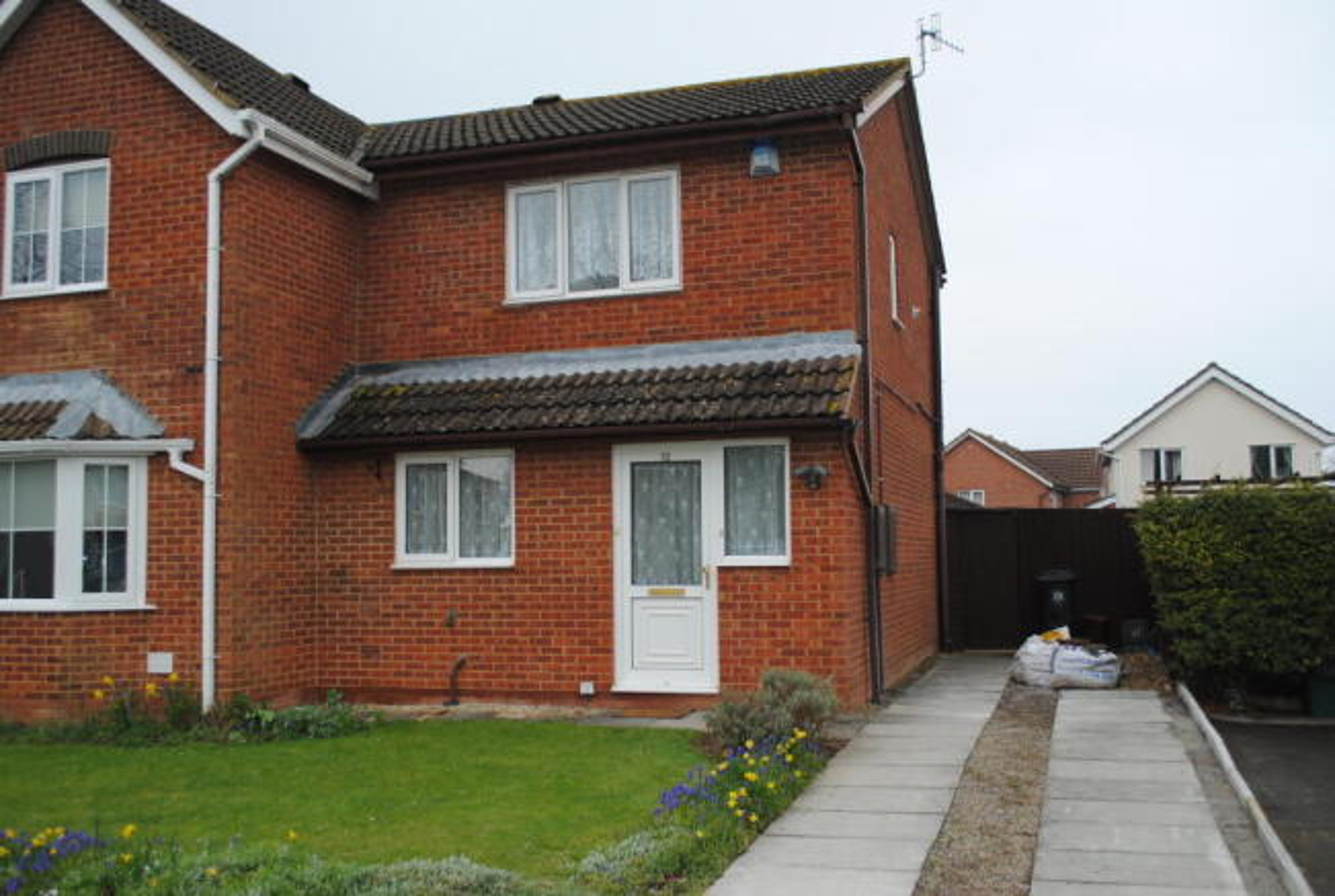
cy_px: 448
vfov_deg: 40.1
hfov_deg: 57.1
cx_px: 668
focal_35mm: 33
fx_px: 1226
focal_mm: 22
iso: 100
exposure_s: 1/200
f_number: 5
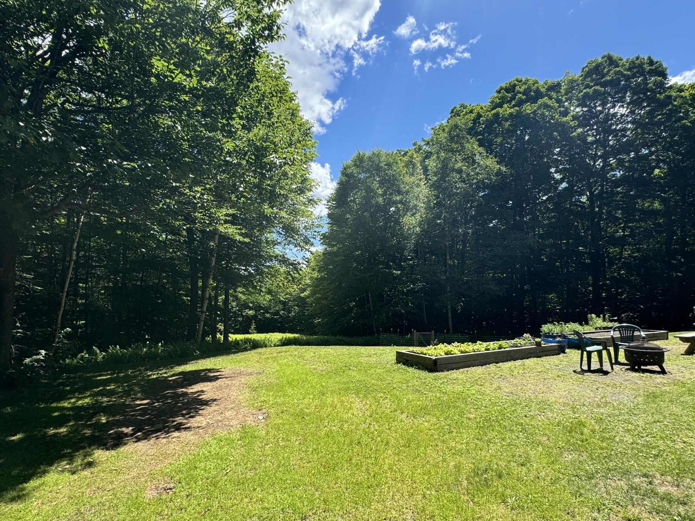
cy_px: 285
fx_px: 361
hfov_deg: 87.7
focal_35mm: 18
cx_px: 340
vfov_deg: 71.4
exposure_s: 1/756
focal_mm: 2.22
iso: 50
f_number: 2.2
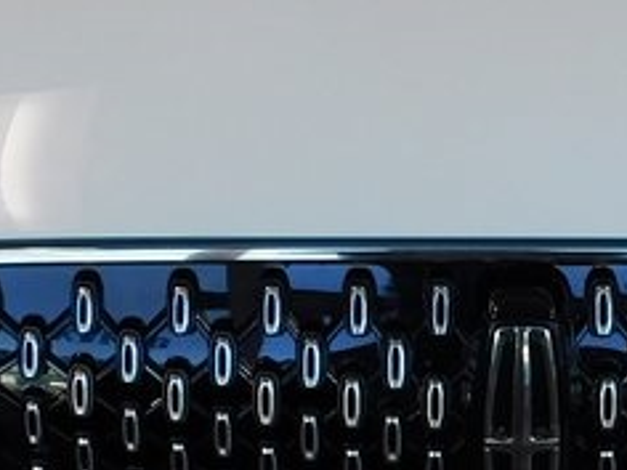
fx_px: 1811
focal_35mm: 100
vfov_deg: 14.8
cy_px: 181
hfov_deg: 19.5
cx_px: 465
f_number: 3
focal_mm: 4
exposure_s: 1/40
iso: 125
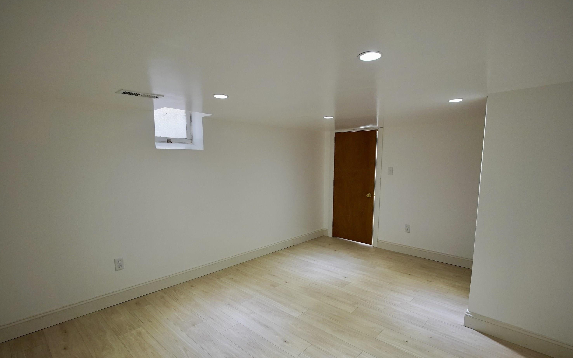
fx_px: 265
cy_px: 194
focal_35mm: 17
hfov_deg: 94.4
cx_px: 292
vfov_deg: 67.9
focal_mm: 11
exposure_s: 1/160
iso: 1250
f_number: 4
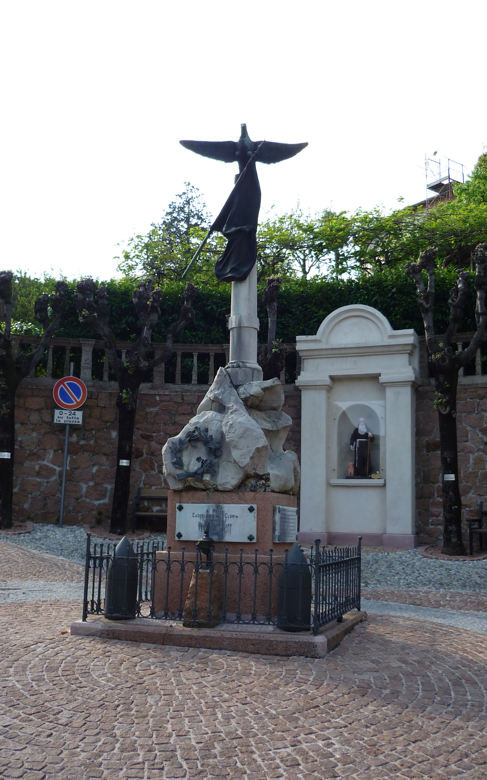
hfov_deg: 35.3
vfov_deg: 54.0
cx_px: 247
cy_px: 380
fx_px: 765
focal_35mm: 36
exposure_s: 1/400
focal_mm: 5.5
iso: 80
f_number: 2.8
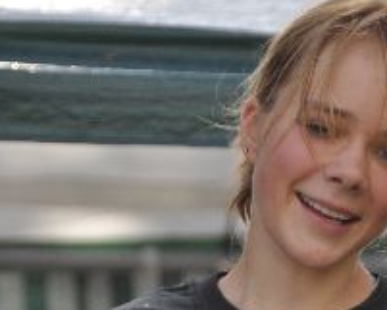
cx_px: 225
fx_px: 6578
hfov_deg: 3.4
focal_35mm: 574
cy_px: 395
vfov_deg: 2.7
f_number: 5.6
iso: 450
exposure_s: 1/1000
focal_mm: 170
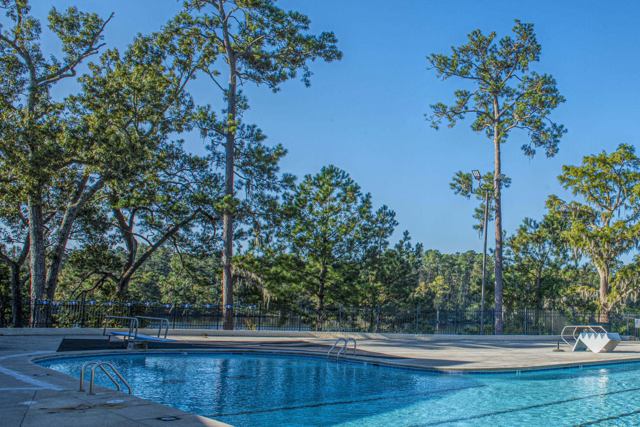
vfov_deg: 35.1
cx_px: 496
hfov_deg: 48.3
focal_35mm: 38
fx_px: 676
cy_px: 218
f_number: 14
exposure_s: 1/100
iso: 100
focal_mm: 24
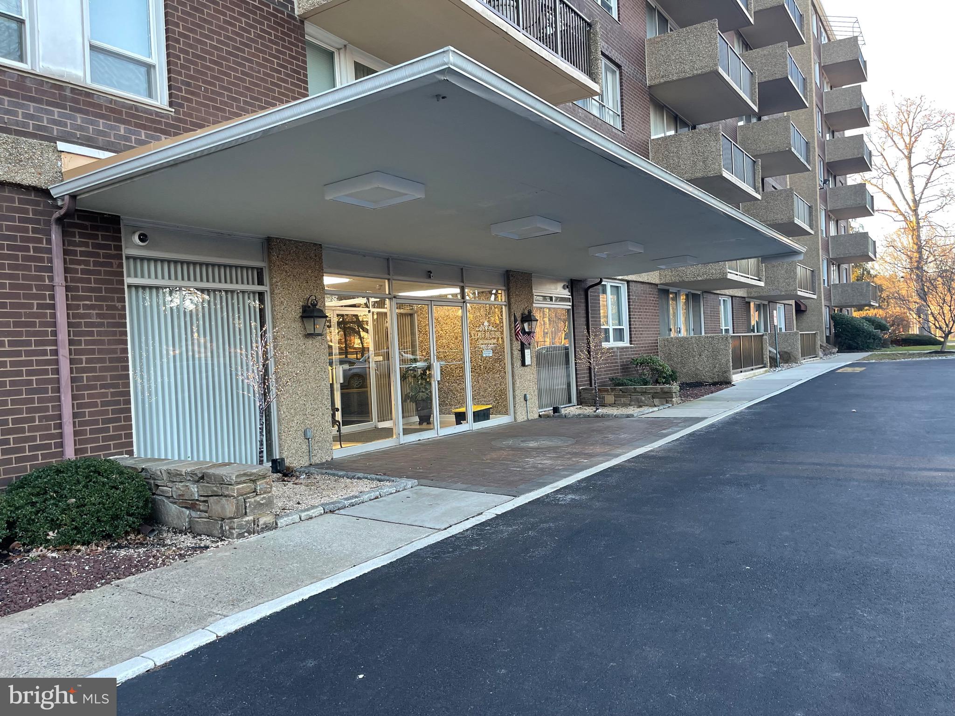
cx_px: 478
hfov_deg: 67.3
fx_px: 717
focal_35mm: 26
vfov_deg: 53.1
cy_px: 358
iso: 100
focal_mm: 5.1
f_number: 1.6
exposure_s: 1/121
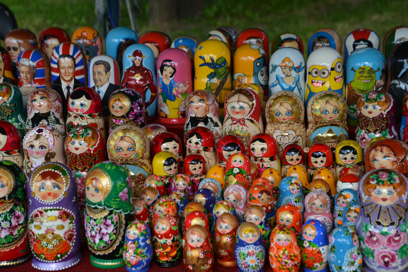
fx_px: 964
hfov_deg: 23.9
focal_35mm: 85
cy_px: 136
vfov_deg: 16.1
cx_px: 204
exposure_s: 1/160
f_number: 6.3
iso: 250
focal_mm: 85
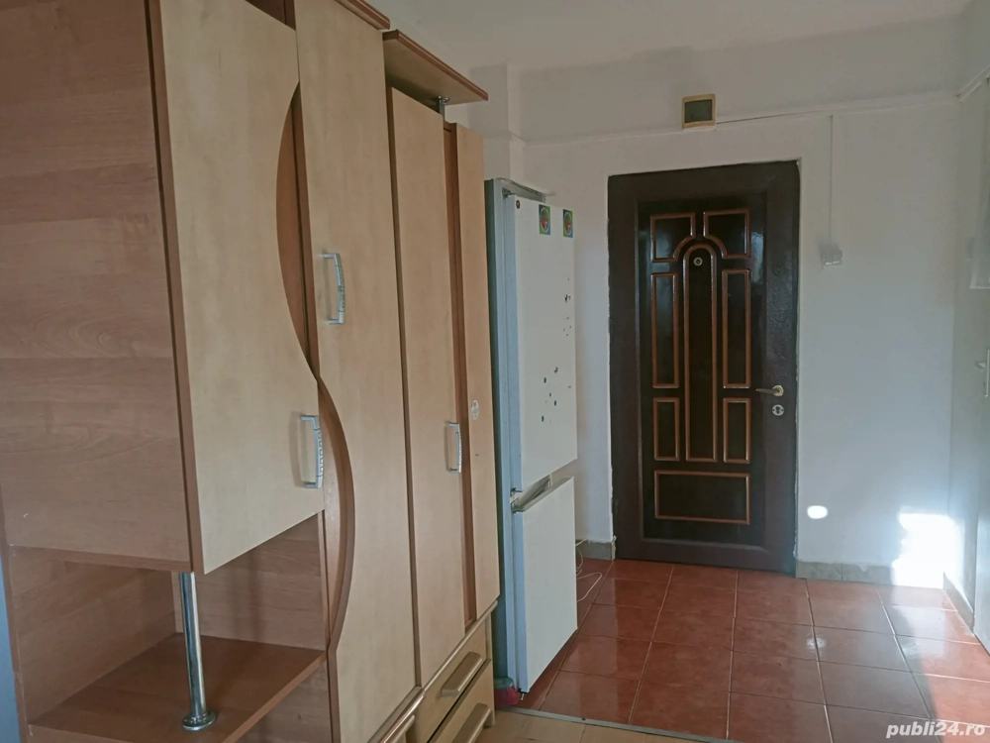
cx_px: 495
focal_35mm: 28
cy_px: 372
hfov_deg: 63.4
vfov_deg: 49.7
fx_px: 801
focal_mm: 3.46
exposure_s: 1/50
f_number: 2.2
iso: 129
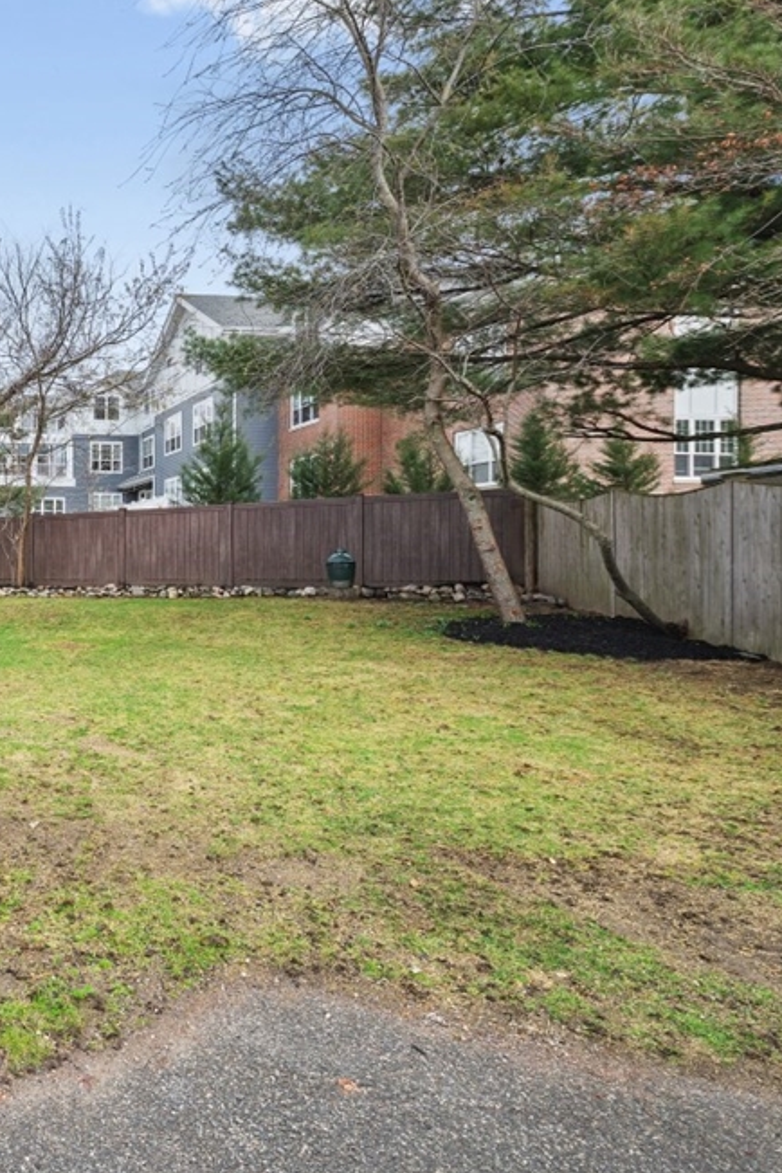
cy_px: 563
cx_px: -77
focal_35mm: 22
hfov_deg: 44.0
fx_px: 717
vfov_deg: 78.5
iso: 100
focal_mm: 14
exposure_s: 1/200
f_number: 8
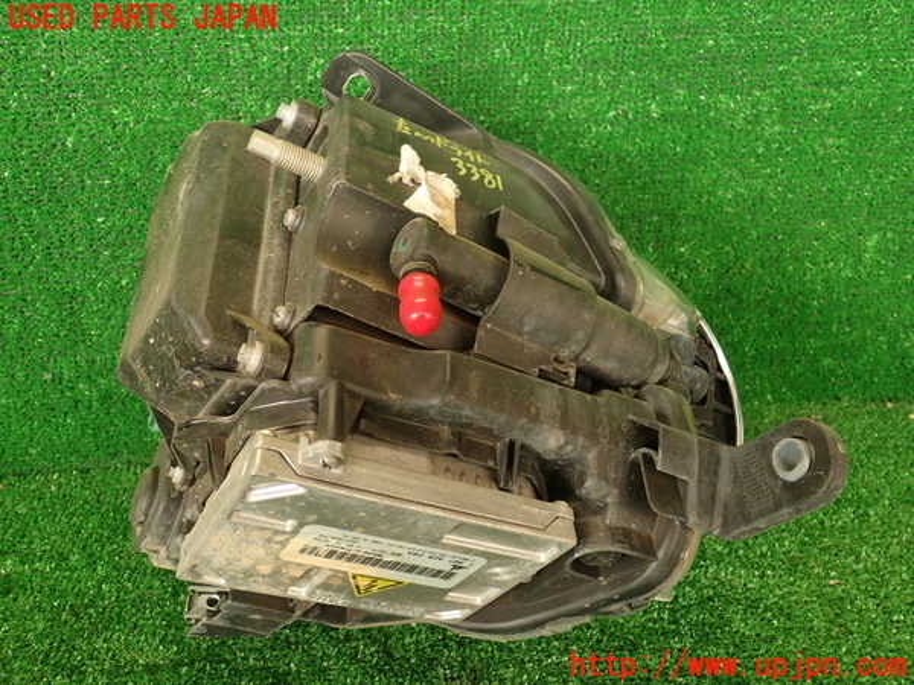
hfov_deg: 56.8
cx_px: 457
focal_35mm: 32
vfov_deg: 44.2
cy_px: 342
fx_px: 845
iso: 200
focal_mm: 5.79
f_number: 2.4
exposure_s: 1/60
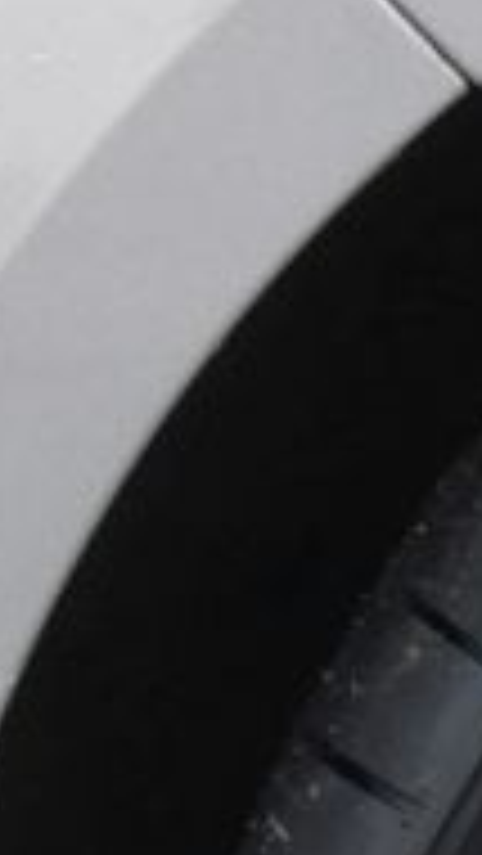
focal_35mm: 294
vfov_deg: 7.2
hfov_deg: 4.0
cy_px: 1350
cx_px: 1410
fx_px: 6674
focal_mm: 9
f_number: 5.6
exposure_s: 1/80
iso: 160
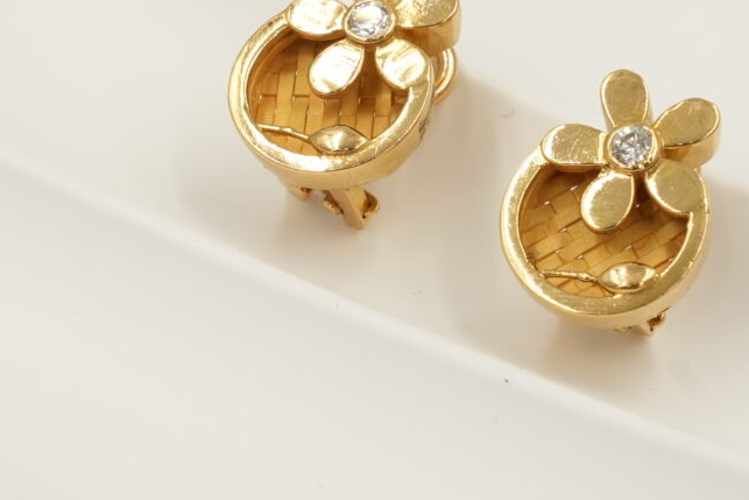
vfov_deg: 6.2
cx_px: 462
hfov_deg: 9.3
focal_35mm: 221
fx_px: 4590
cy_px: 198
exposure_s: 1/125
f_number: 11
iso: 640
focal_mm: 55.4
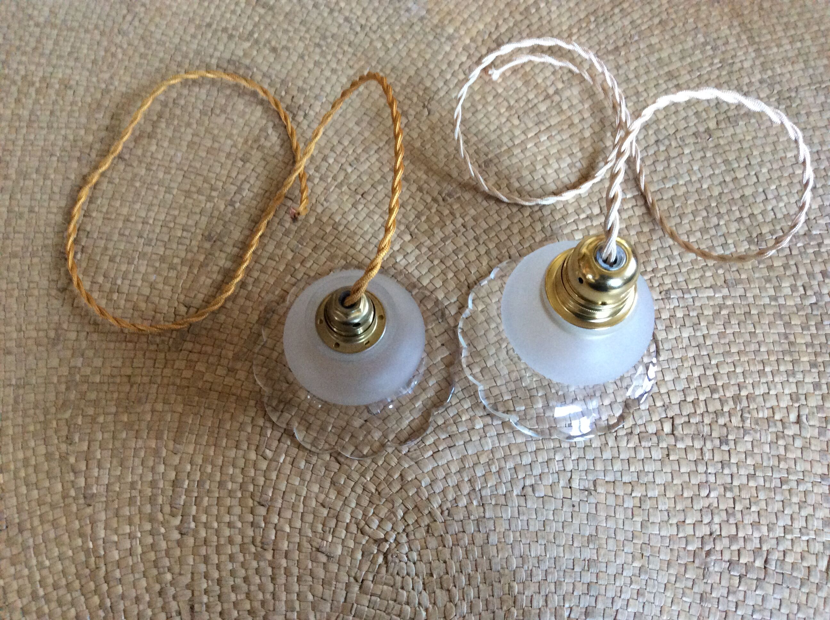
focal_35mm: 32
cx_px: 415
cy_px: 310
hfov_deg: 56.9
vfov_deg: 44.1
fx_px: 766
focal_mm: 3.3
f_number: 2.4
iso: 200
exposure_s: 1/25
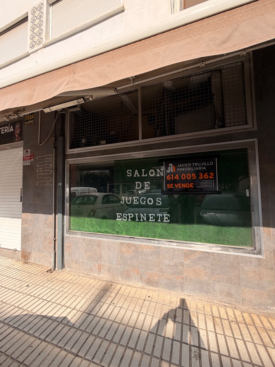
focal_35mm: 14
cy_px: 184
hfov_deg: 85.7
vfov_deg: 102.1
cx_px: 138
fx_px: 148
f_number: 2.2
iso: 25
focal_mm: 2.22
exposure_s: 1/770
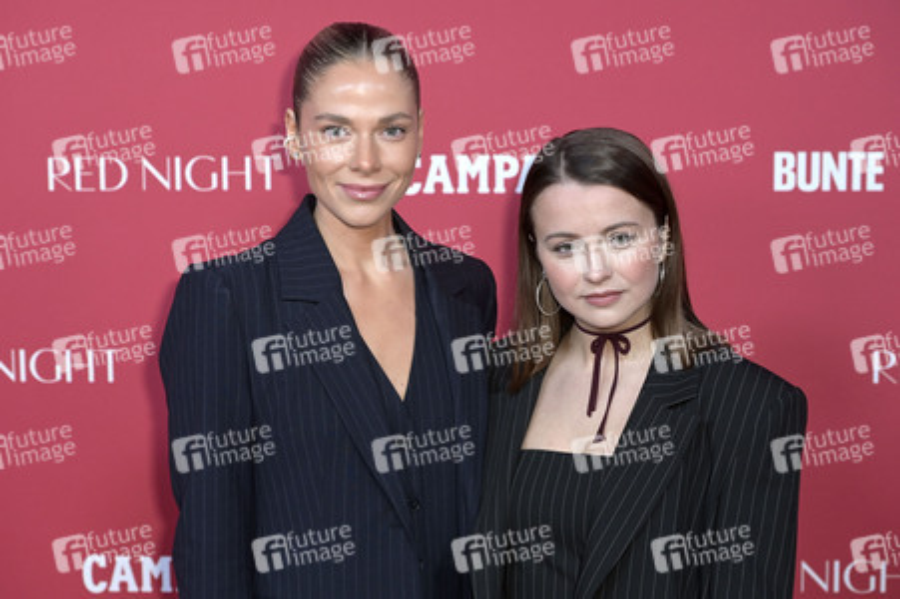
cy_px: 300
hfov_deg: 20.8
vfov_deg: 13.9
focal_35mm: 98
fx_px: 2448
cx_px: 450
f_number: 5
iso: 1600
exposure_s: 1/400
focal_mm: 98
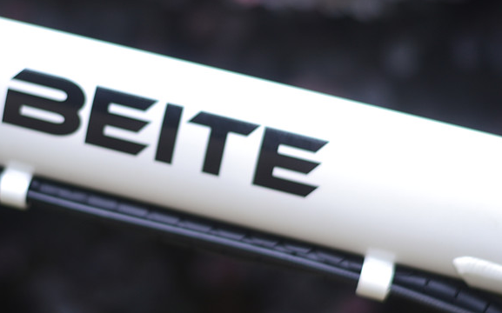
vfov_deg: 12.3
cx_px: 204
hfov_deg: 19.6
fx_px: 1449
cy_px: 160
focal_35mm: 106
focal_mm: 50
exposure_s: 1/1250
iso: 200
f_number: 2
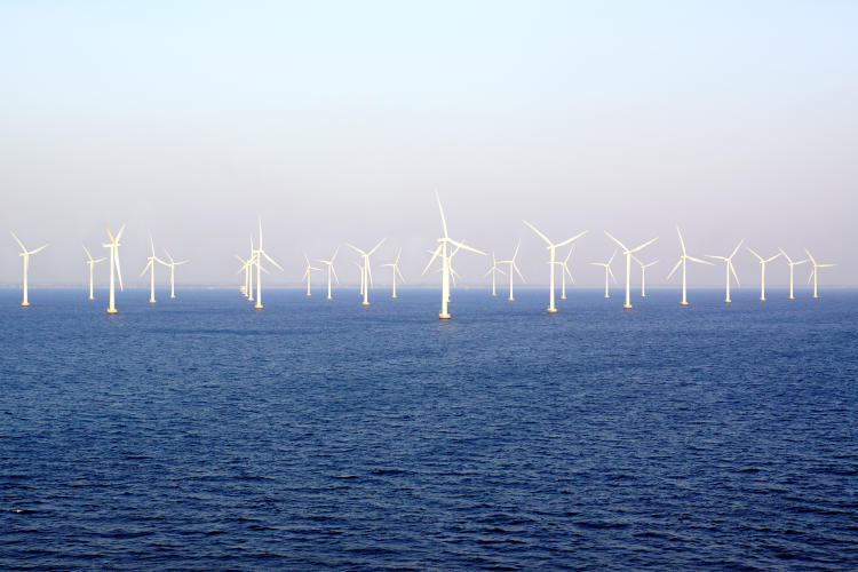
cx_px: 429
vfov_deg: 29.9
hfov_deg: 43.6
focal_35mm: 45
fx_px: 1072
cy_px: 286
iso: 100
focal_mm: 30
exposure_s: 1/125
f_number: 8
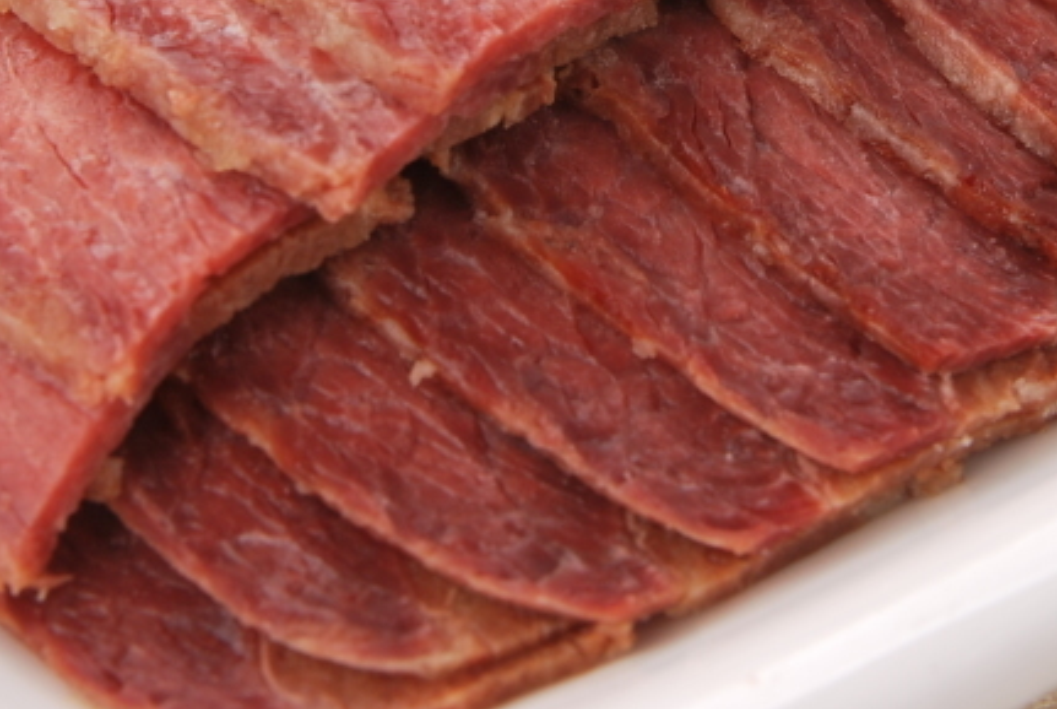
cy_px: -99
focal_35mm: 178
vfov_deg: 7.7
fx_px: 5235
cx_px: 682
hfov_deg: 11.5
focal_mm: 50
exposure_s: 1/100
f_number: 9
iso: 100
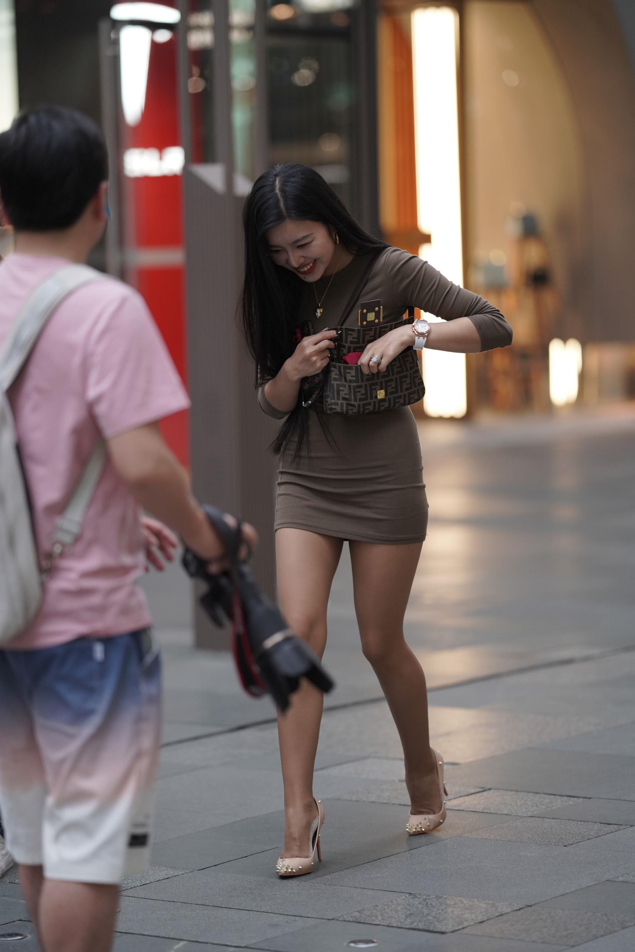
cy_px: 476
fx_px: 3572
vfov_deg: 15.2
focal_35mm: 135
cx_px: 318
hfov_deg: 10.2
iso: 1000
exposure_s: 1/400
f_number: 2
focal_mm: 135
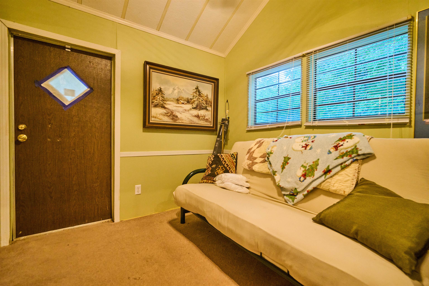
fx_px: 191
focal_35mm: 16
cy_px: 143
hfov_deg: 96.7
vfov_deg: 73.7
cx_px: 214
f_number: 3.5
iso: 3200
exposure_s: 1/100
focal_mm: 16
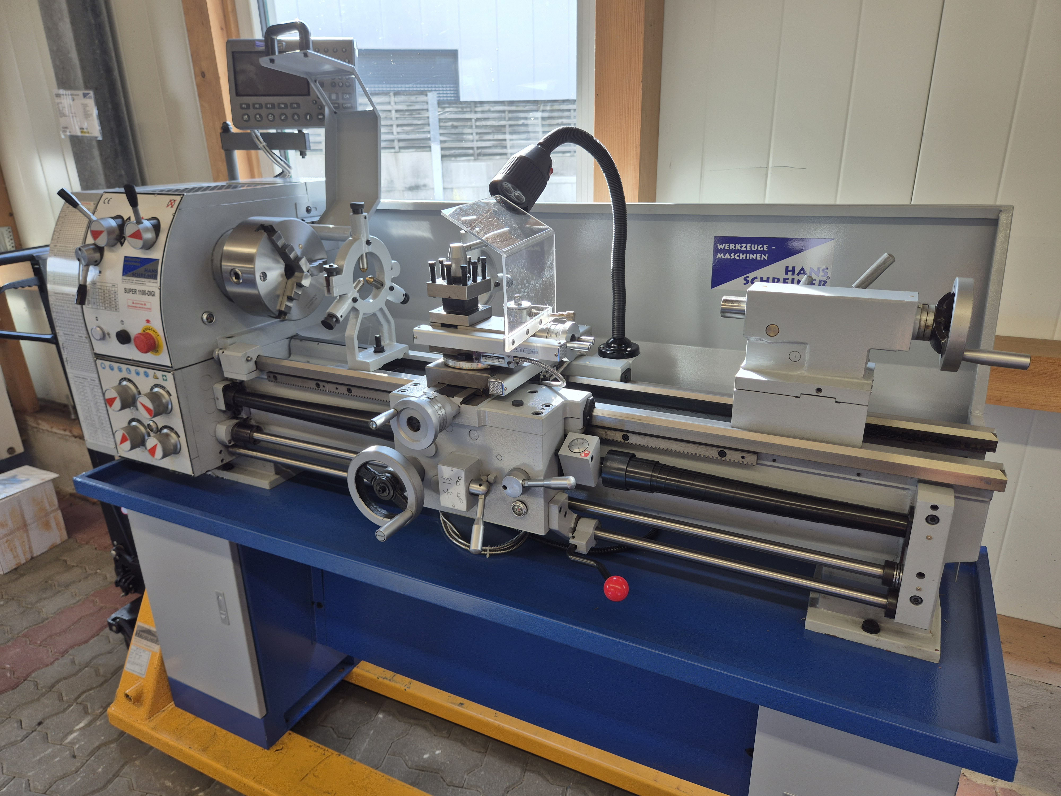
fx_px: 705
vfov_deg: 58.9
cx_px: 530
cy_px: 398
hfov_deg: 73.9
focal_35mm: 23
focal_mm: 5.4
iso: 32
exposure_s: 1/100
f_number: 1.8
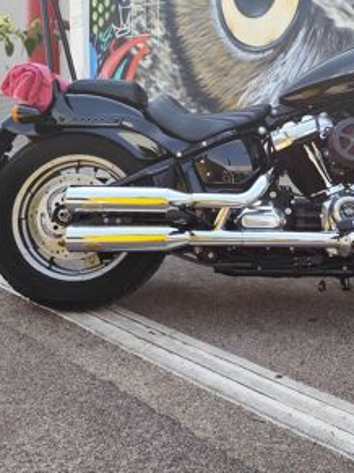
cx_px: 313
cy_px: 185
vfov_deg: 48.6
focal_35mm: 38
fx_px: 519
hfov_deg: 35.6
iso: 50
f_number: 1.65
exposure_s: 1/234
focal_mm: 6.14
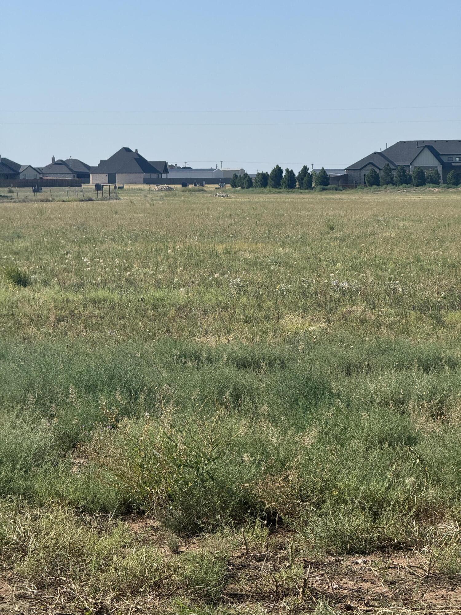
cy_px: 308
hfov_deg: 12.3
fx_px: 2131
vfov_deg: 16.4
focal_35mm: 120
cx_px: 230
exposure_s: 1/1818
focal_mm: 15.66
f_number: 2.8
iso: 50
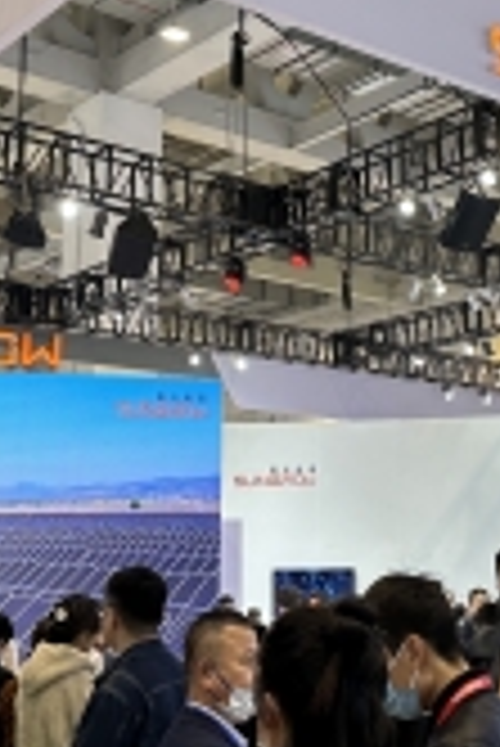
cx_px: 338
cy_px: 266
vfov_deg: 33.2
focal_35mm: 60
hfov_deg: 22.6
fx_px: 1247
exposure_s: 1/100
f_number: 1.78
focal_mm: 6.86
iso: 100
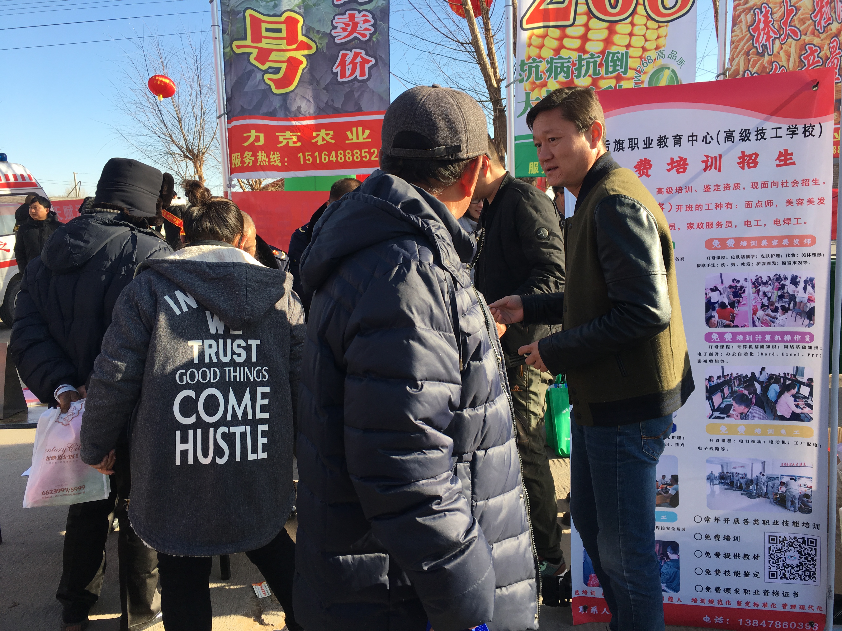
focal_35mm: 29
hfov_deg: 61.7
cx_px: 421
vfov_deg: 48.2
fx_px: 705
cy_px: 316
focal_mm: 4.15
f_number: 2.2
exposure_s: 1/541
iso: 25
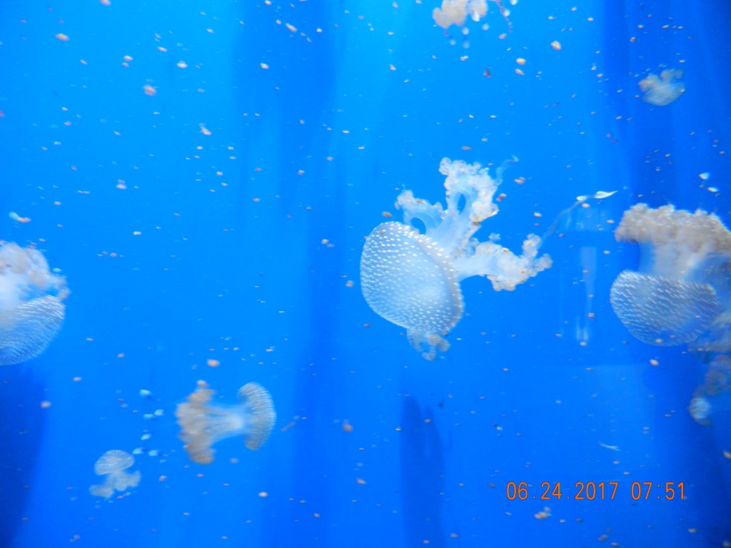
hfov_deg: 60.0
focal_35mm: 30
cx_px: 366
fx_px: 634
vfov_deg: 46.8
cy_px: 274
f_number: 3.5
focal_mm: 5.4
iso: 400
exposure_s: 1/16.8
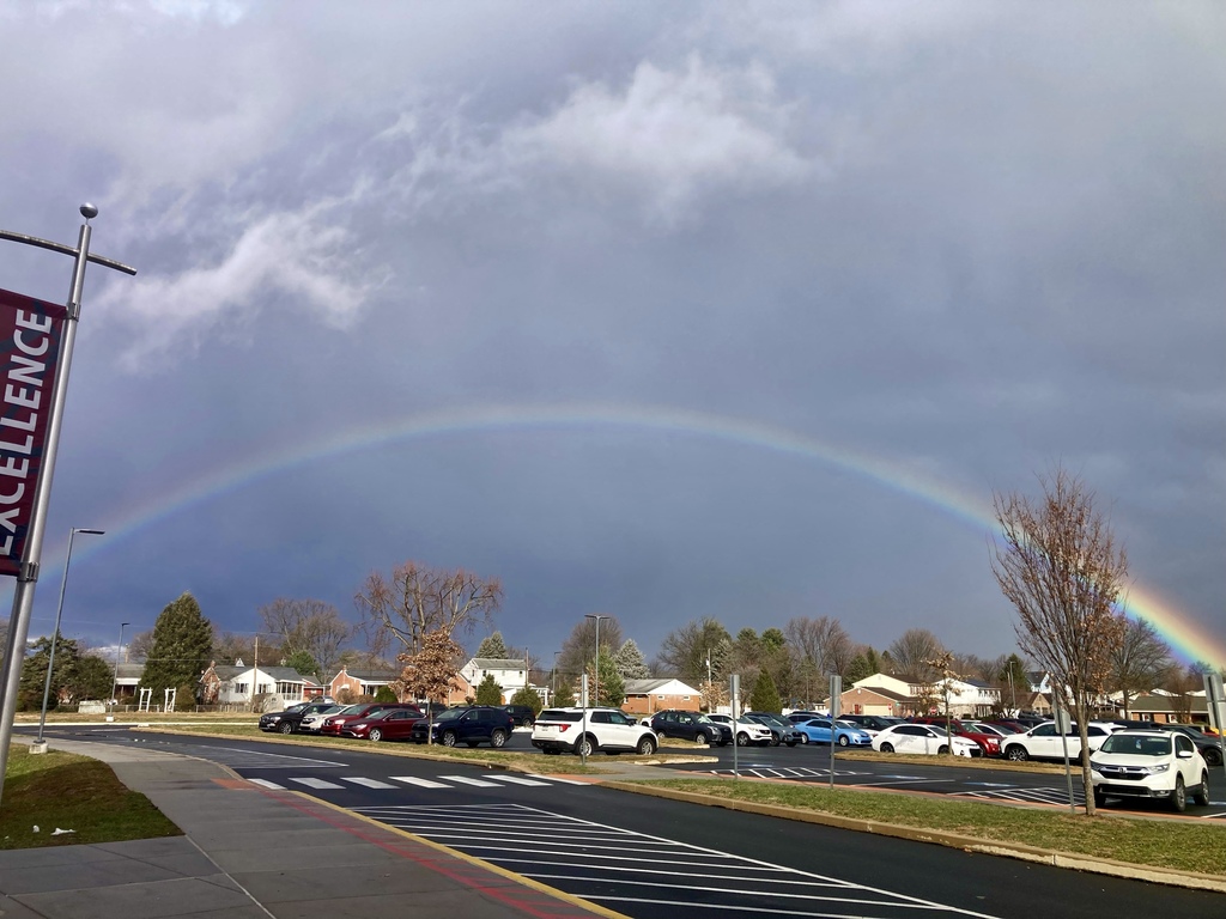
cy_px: 460
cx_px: 613
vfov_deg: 49.7
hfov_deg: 63.4
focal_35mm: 28
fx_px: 992
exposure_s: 1/2208
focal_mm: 3.99
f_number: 1.8
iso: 20
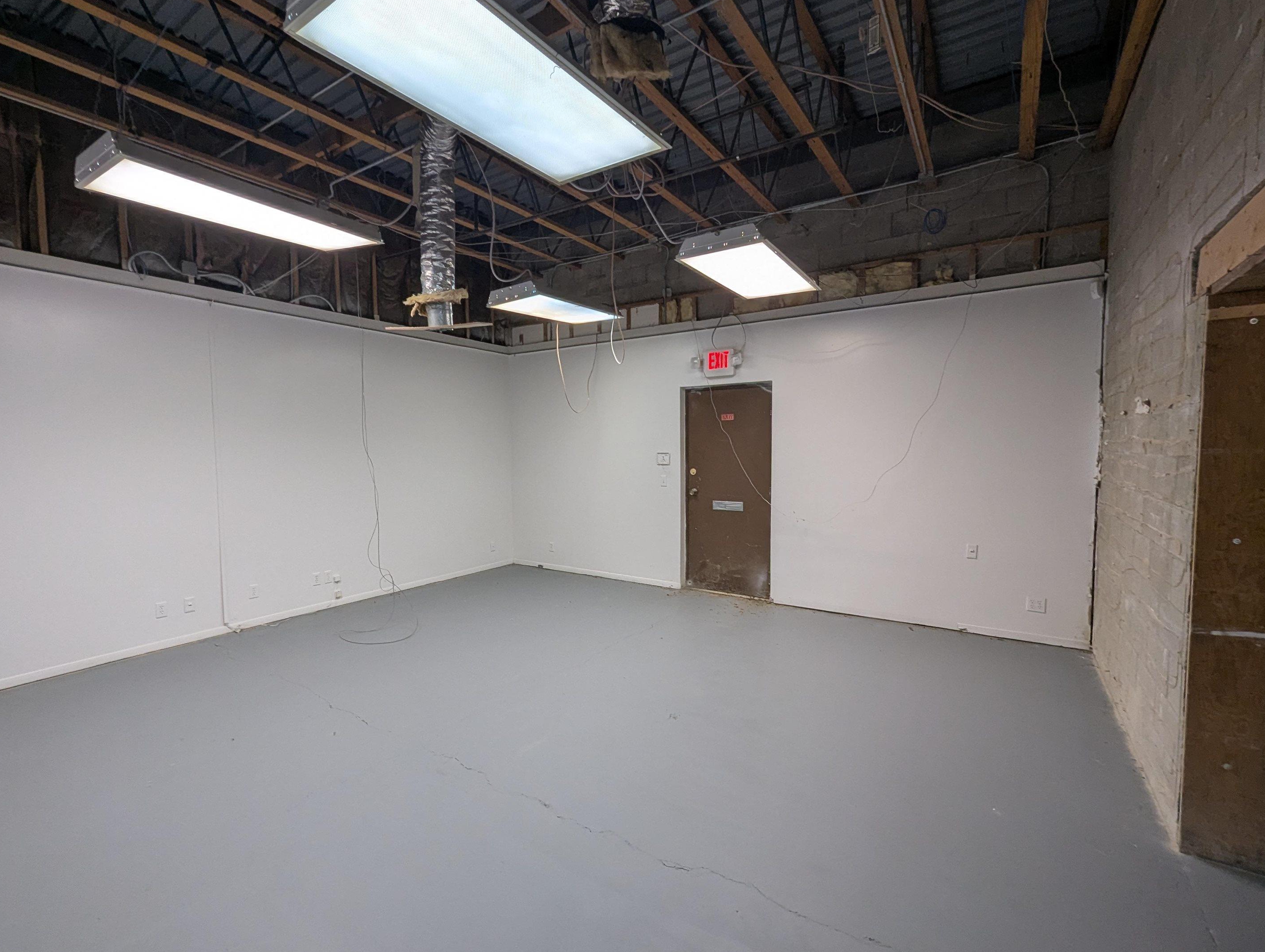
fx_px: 512
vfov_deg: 85.8
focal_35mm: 14
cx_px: 605
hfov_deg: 101.9
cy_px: 470
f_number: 2.2
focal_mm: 1.95
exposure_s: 1/60
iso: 47
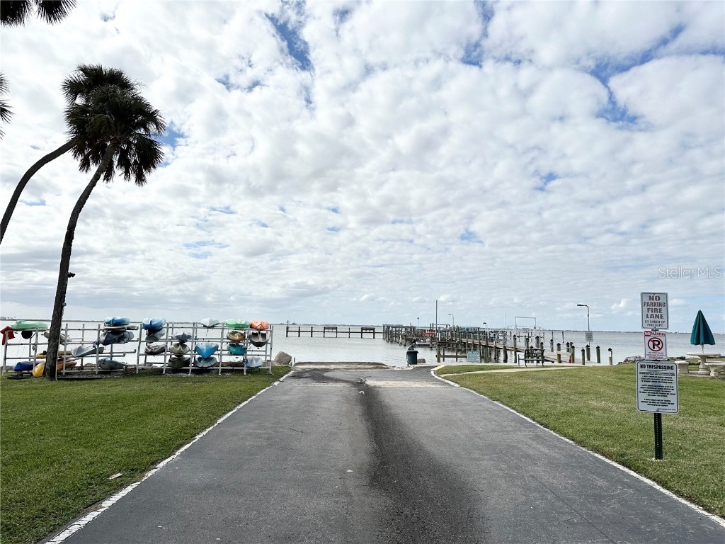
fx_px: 503
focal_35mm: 24
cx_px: 362
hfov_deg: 71.6
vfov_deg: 56.8
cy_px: 272
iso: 80
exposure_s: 1/13699
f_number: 1.78
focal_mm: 6.86
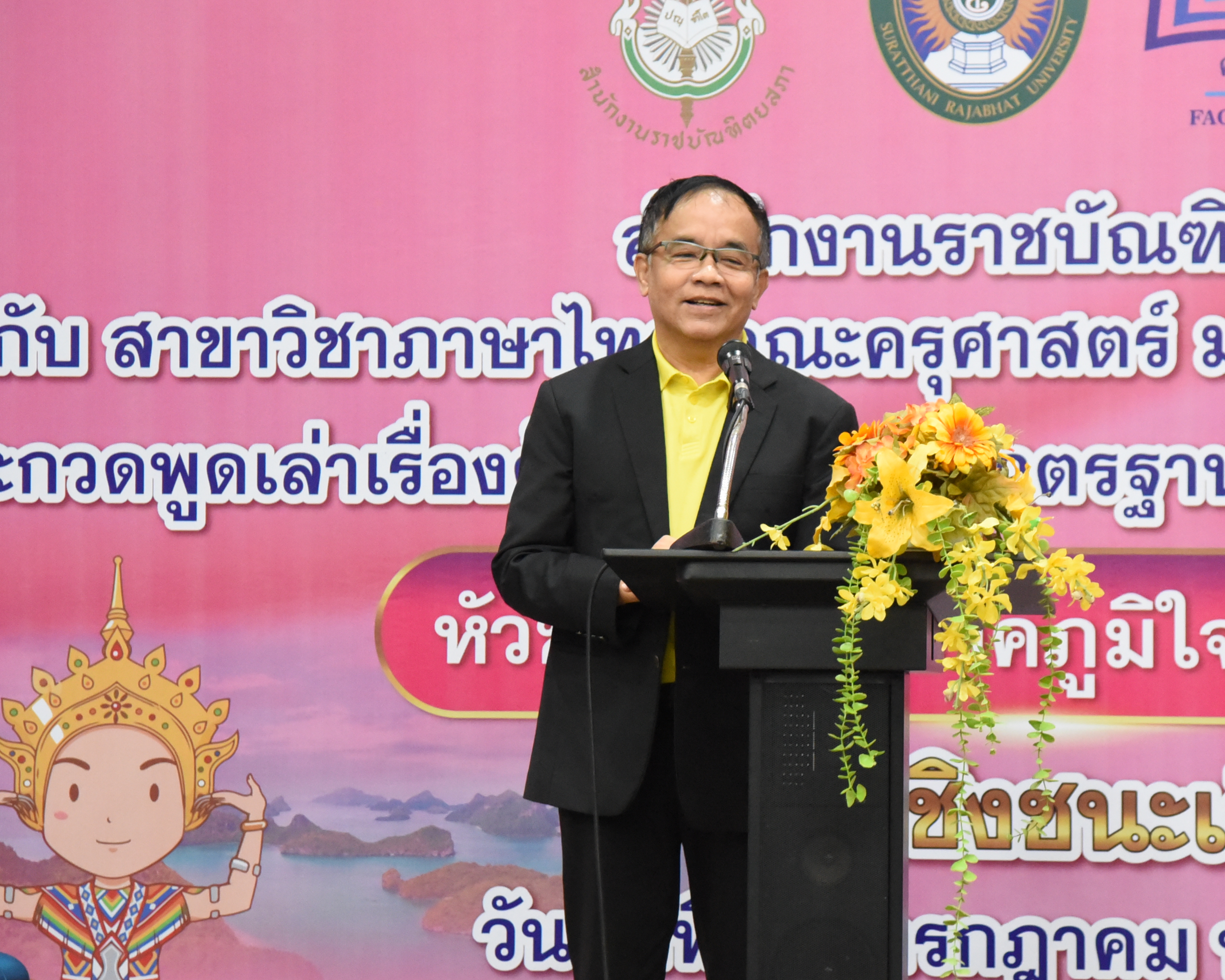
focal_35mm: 143
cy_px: 503
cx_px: 783
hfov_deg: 13.5
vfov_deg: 10.8
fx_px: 5184
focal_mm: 92
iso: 8000
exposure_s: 1/160
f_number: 4
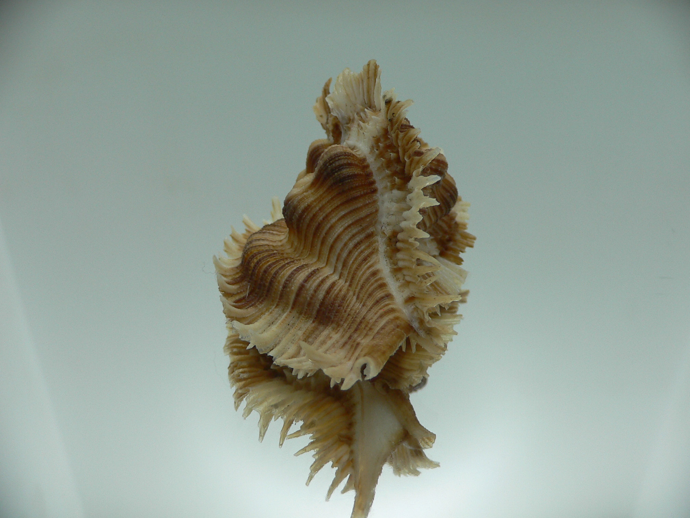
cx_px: 345
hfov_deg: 52.6
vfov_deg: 40.7
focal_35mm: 35
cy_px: 259
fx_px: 698
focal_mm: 4.6
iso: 80
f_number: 2.8
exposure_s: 1/100
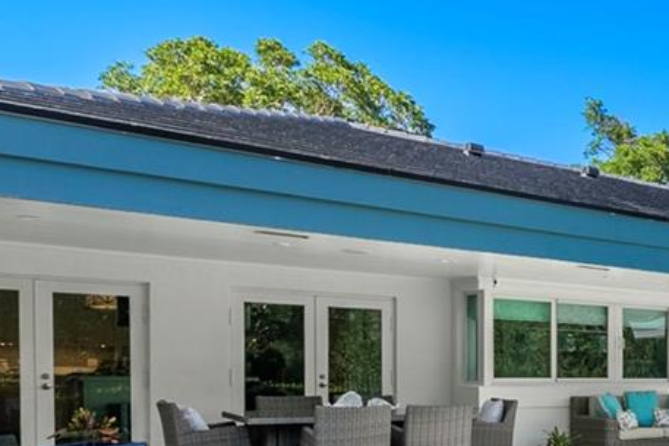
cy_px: 488
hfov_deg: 36.9
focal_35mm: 42
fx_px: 781
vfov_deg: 28.9
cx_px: 779
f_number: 8
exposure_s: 1/500
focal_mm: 12
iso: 250
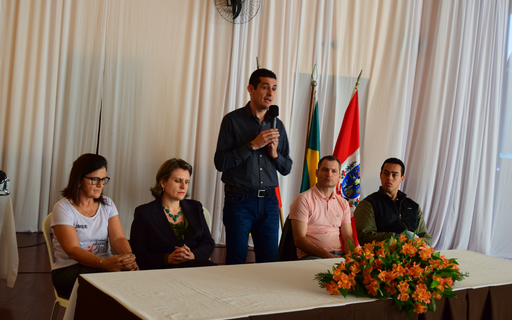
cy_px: 166
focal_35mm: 48
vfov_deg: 27.1
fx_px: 663
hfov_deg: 42.2
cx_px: 256
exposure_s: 1/15
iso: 900
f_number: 6.3
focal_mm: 31
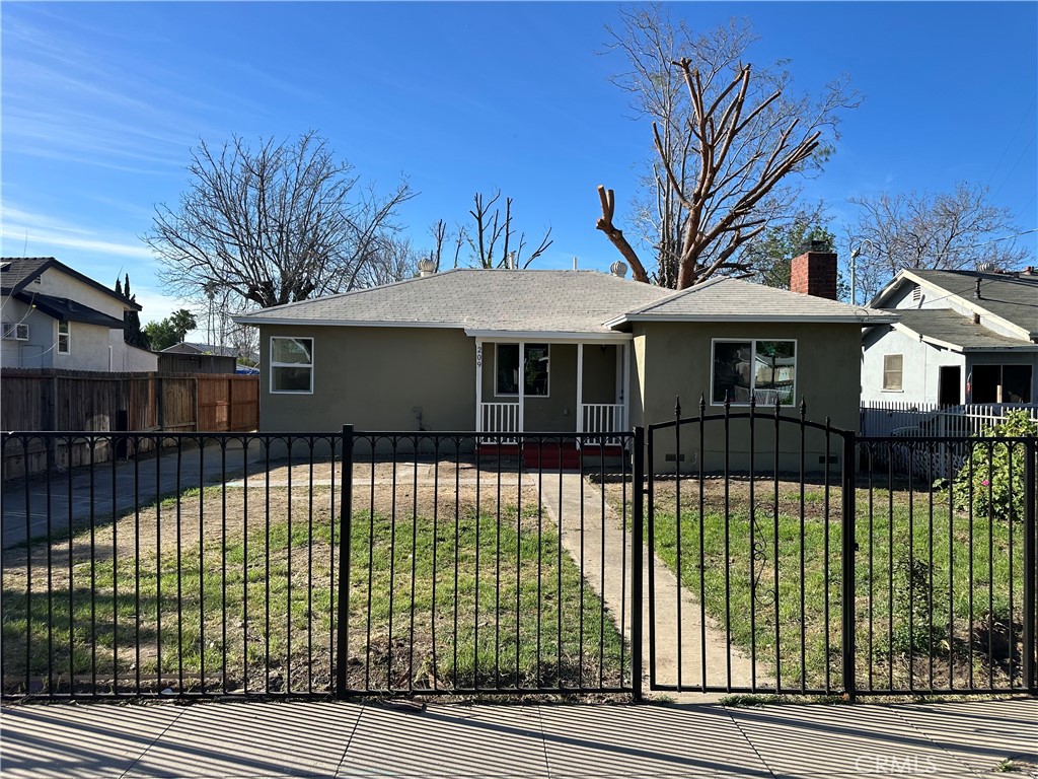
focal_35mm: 24
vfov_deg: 56.8
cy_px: 390
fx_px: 720
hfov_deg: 71.6
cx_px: 519
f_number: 1.78
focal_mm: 6.86
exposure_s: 1/3155
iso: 80
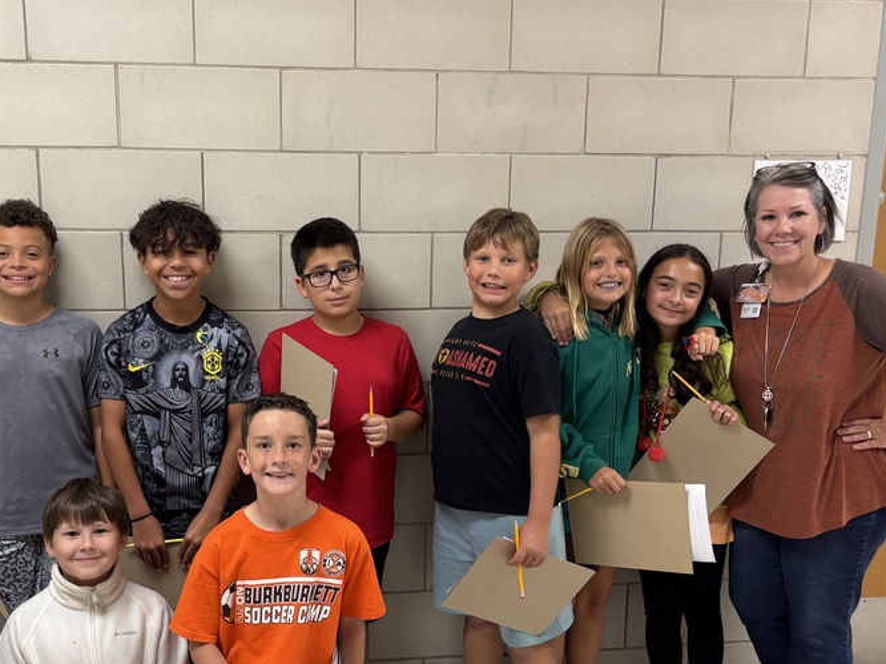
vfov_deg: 35.7
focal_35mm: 40
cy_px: 424
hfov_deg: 46.5
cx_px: 346
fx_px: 1023
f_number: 1.6
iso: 125
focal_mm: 5.96
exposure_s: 1/60
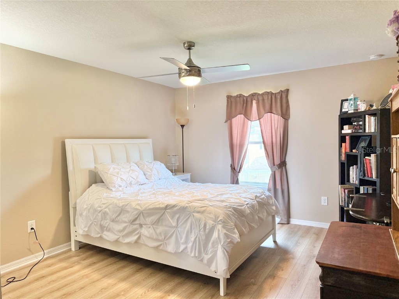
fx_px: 277
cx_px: 200
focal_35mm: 24
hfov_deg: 71.6
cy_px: 150
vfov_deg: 56.8
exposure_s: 1/120
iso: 200
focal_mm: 6.76
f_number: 1.78
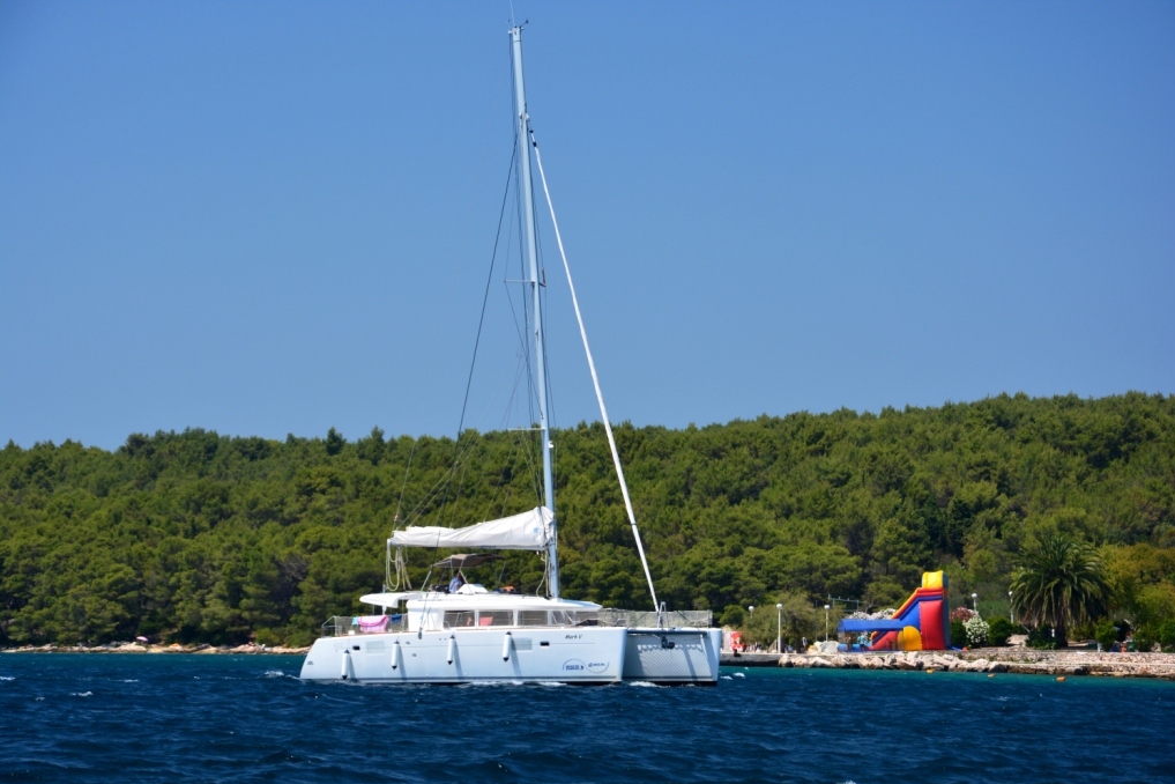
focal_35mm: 136
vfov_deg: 10.1
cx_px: 590
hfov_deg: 15.1
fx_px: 4439
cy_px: 394
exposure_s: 1/250
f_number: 8
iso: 250
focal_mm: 90
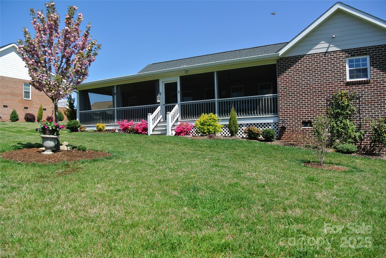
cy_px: 129
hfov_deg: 67.3
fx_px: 290
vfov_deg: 48.0
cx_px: 193
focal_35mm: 27
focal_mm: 10
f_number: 4.5
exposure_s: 1/640
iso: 100
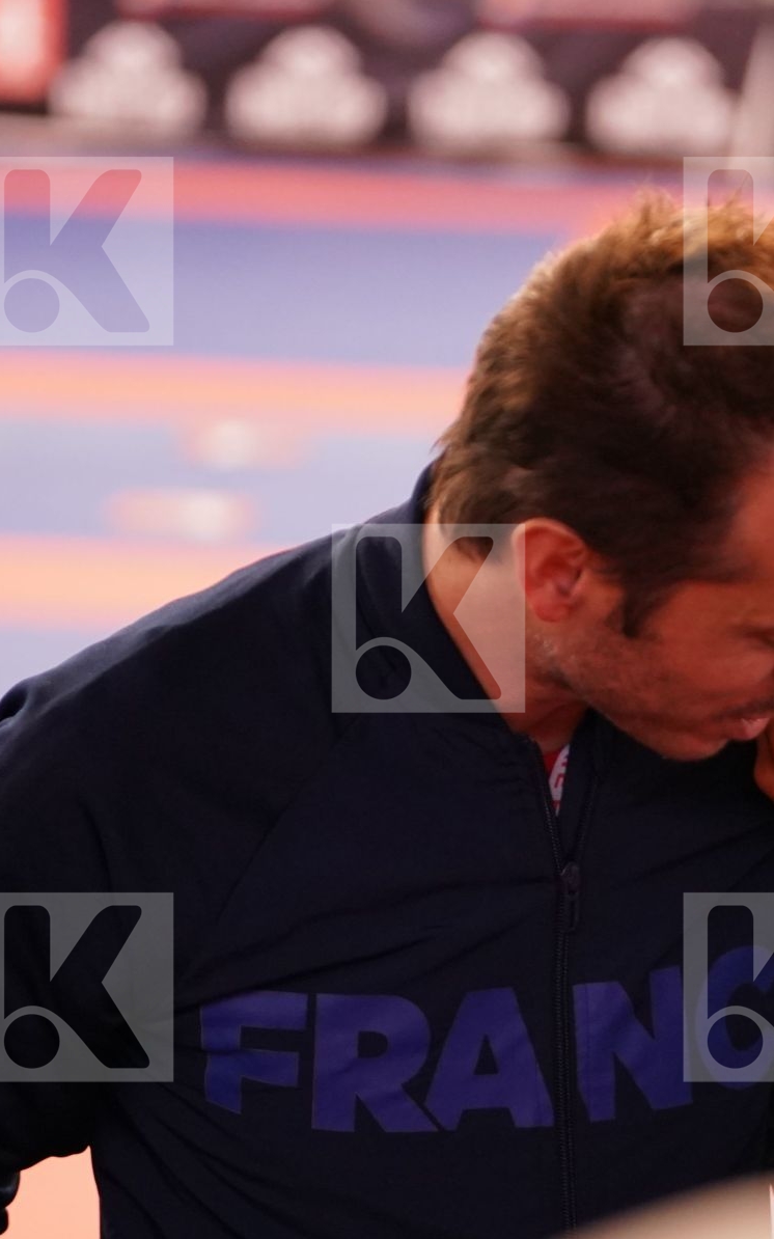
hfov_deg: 6.9
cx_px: 780
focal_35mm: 189
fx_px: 6380
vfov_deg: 11.1
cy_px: 618
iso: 2500
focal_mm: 82
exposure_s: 1/500
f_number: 2.8
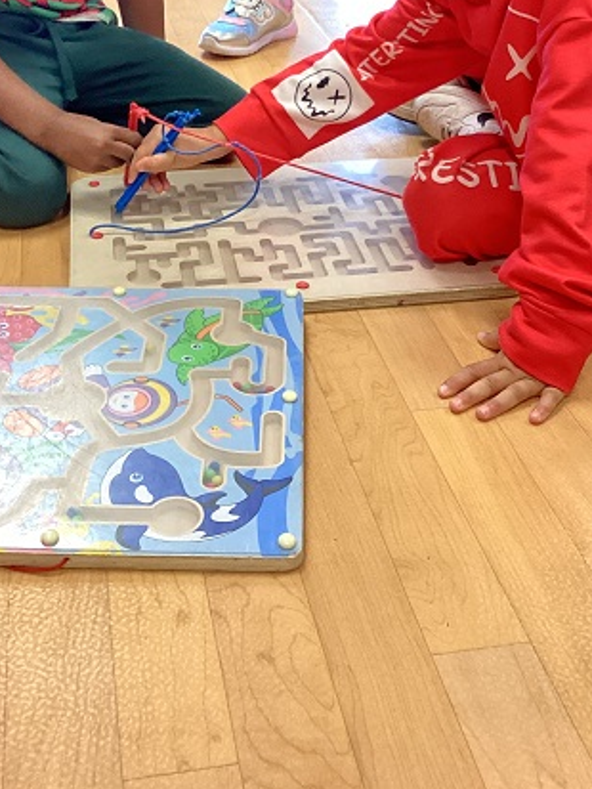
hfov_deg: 29.1
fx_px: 1140
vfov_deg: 37.2
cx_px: 243
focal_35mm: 50
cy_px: 195
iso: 160
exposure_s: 1/50
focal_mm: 3.3
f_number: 2.4
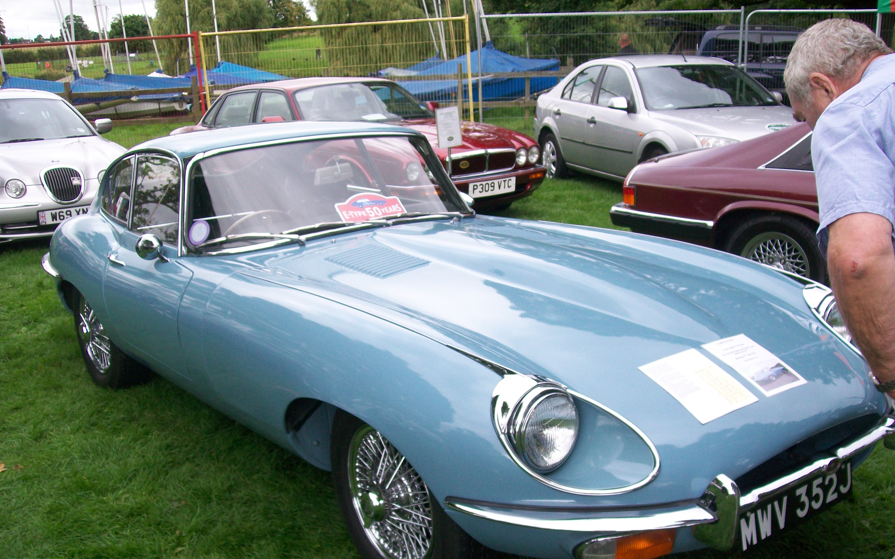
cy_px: 324
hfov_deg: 50.4
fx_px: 951
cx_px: 447
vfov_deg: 32.7
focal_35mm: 39
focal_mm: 6
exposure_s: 1/250
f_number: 2.7
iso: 64
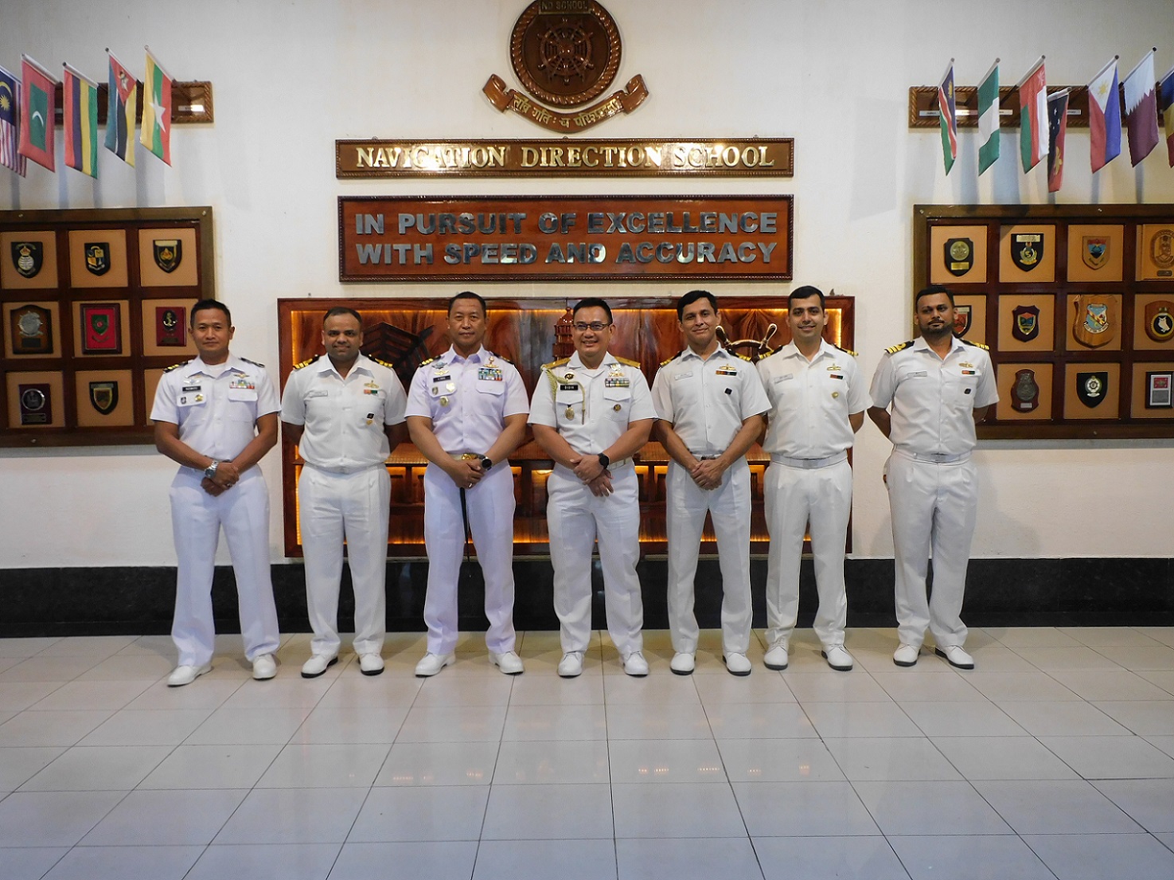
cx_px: 587
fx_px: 1017
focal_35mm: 30
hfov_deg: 60.0
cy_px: 440
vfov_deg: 46.8
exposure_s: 1/30
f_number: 3.5
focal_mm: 5.4
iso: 280
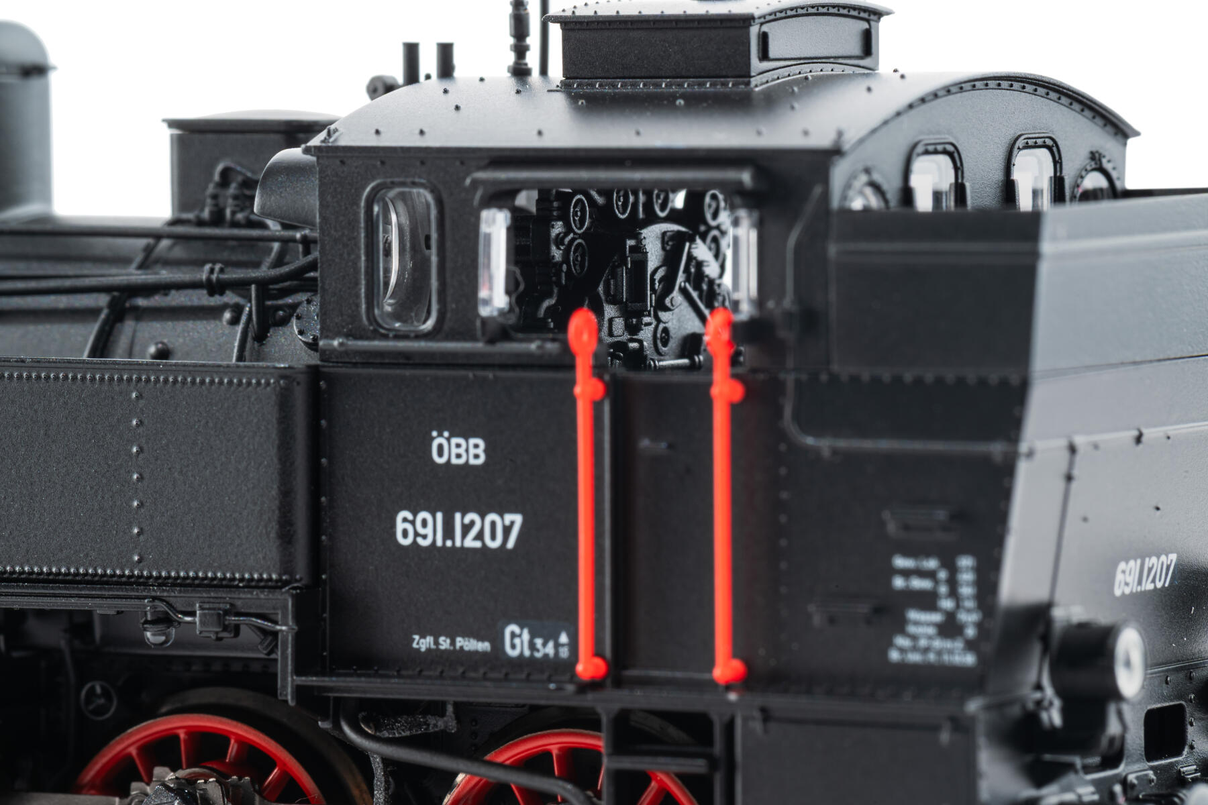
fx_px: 3523
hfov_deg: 19.5
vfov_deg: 13.0
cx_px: 604
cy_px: 402
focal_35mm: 105
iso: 100
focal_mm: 105
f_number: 22
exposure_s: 1/5
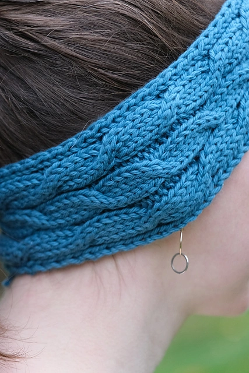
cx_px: 124
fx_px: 1151
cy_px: 186
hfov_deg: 12.3
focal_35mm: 111
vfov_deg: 18.4
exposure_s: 1/220
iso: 1600
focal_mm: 74.2
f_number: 4
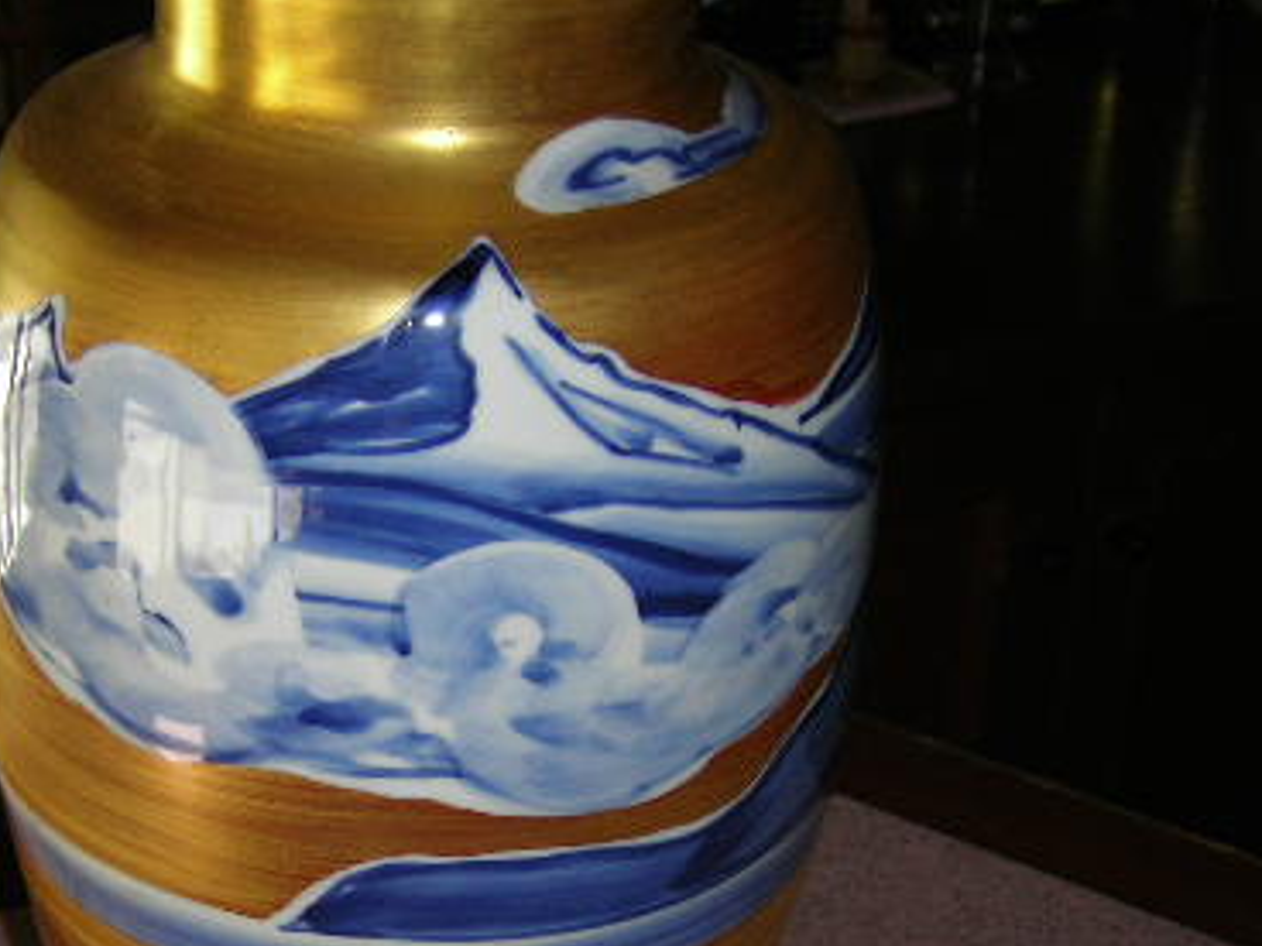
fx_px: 2917
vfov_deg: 18.3
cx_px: 302
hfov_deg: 24.1
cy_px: 679
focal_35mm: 80
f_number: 3.2
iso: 100
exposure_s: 1/60
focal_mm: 76
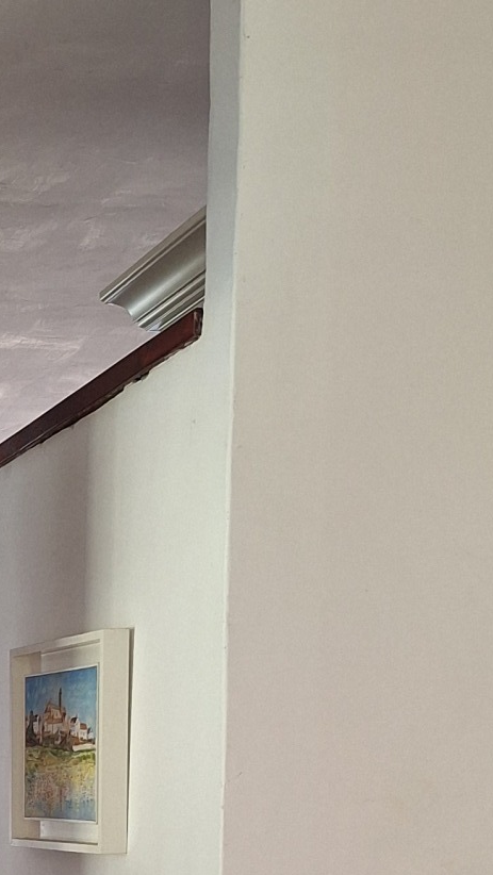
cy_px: 1056
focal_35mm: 78
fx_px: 1811
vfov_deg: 24.5
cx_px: -279
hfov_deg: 14.3
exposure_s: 1/50
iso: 200
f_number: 1.8
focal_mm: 5.54
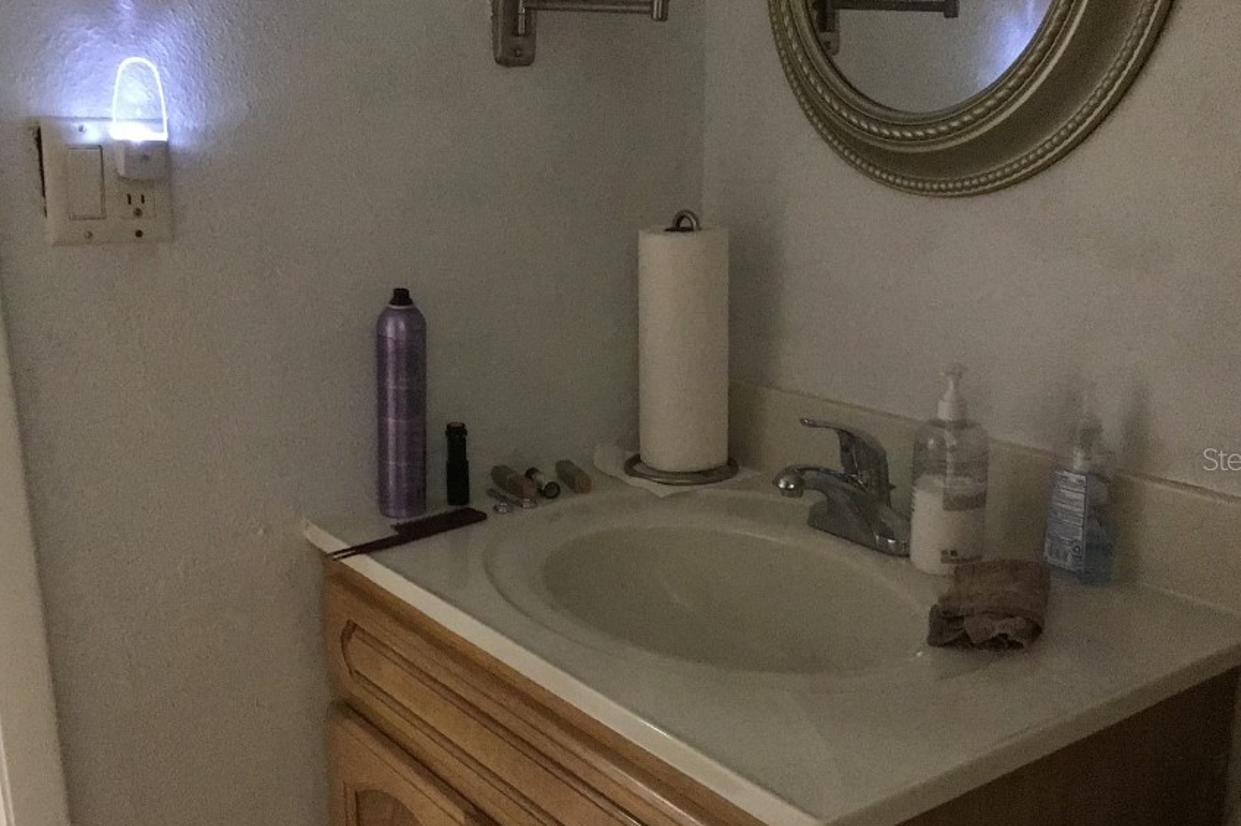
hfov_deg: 49.6
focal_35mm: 39
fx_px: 1344
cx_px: 590
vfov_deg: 34.1
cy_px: 458
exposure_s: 1/15
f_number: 2.4
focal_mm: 3.3
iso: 500
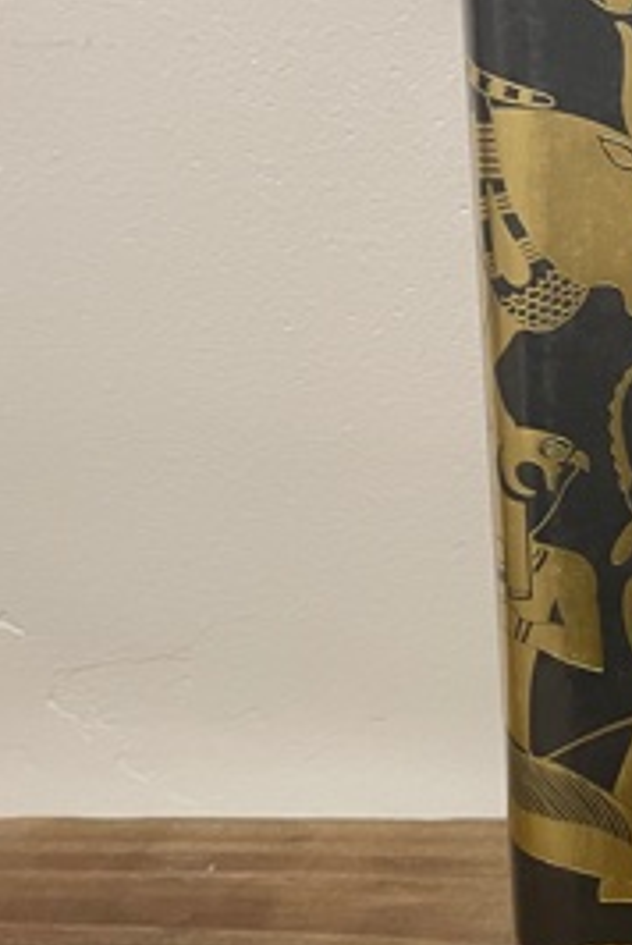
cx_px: 962
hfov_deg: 18.5
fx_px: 1707
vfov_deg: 30.9
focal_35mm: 65
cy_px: 451
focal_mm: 4.2
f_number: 1.6
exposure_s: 1/60
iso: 320
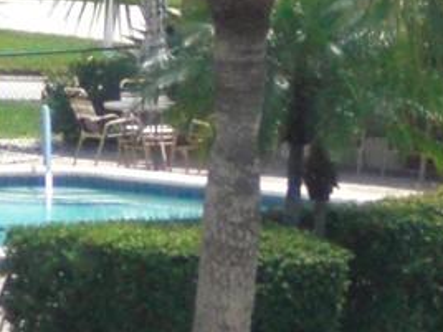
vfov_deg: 2.2
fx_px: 8715
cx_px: -198
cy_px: -259
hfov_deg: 2.9
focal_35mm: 681
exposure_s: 1/200
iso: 200
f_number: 5.9
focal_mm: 18.9
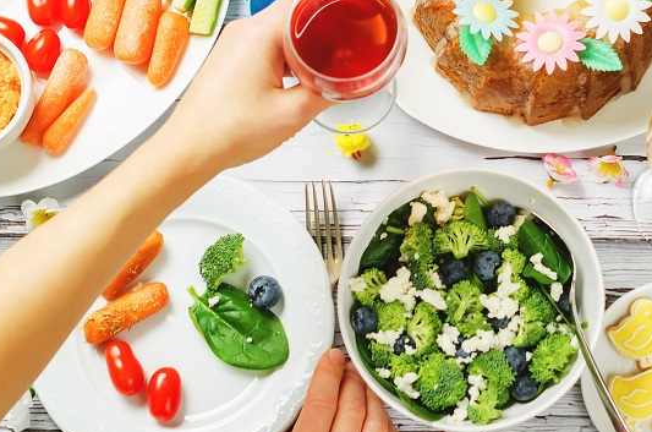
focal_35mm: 135
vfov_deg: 10.1
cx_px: 566
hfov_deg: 15.1
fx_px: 2440
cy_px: 34
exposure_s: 1/160
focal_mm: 40
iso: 100
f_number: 6.3
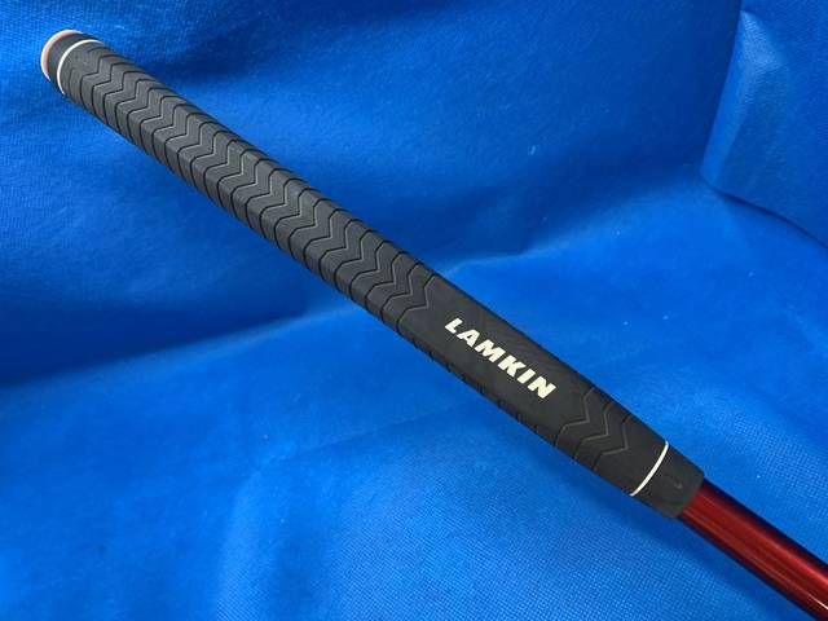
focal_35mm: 26
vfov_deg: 53.1
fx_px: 622
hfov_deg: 67.3
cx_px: 414
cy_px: 310
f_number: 1.8
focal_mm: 4.25
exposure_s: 1/60
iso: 160
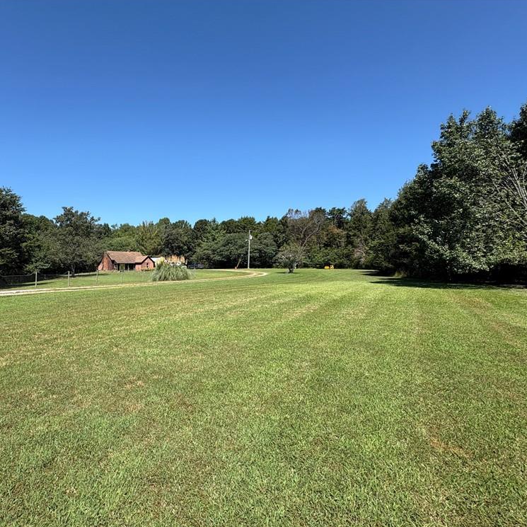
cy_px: 269
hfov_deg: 81.5
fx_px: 293
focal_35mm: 17
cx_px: 181
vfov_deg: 84.0
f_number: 2.2
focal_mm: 2.22
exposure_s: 1/1420
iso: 50
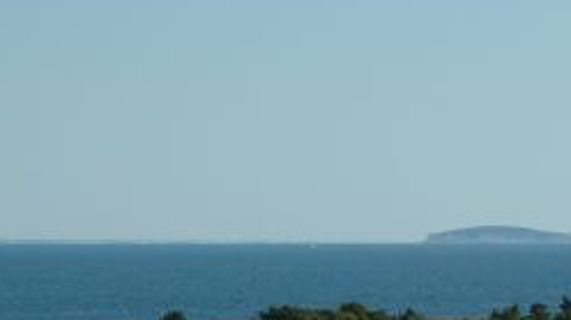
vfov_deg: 4.3
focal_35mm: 284
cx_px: 502
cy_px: 279
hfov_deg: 7.6
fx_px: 4296
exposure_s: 1/500
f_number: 11
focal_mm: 70
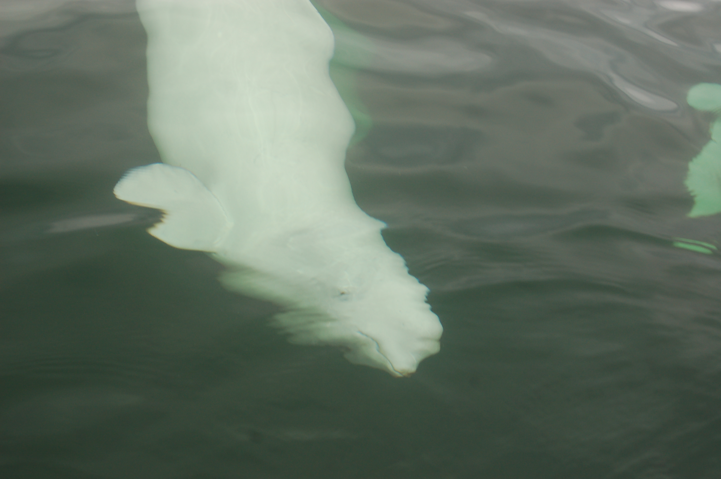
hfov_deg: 46.4
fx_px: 840
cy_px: 240
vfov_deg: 31.8
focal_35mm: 42
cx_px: 360
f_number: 6.3
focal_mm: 28
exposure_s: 1/160
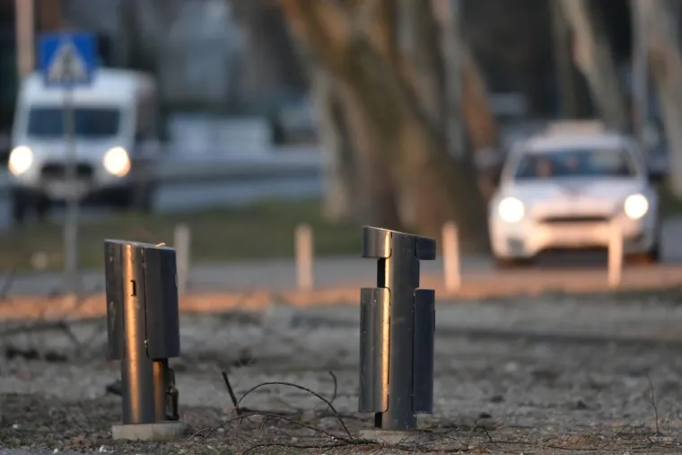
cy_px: 228
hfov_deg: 5.2
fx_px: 7579
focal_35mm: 400
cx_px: 341
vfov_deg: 3.4
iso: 1000
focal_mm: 400
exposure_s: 1/1600
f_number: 2.8
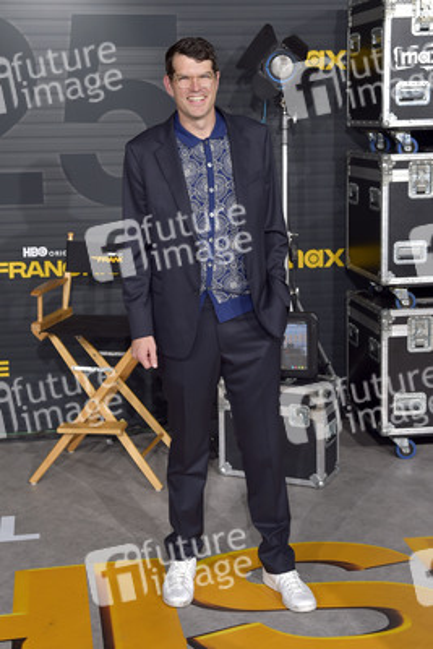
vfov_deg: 41.1
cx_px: 216
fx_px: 865
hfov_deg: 28.1
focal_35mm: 48
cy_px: 324
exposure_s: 1/250
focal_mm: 48
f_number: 6.3
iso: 400
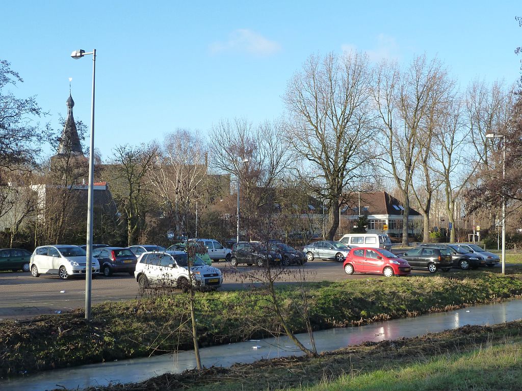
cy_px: 196
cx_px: 261
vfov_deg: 32.9
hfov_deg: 42.9
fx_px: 664
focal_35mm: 44
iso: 125
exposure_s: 1/200
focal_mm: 7.3
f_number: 4
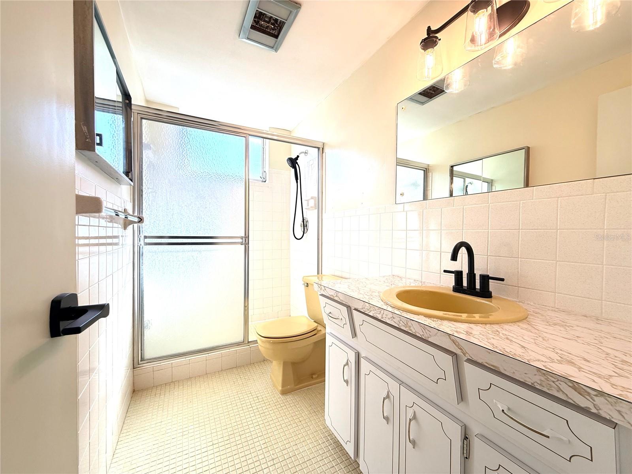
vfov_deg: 85.7
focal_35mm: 14
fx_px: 256
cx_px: 316
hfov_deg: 102.1
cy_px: 237
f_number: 2.2
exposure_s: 1/120
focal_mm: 2.22
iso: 64
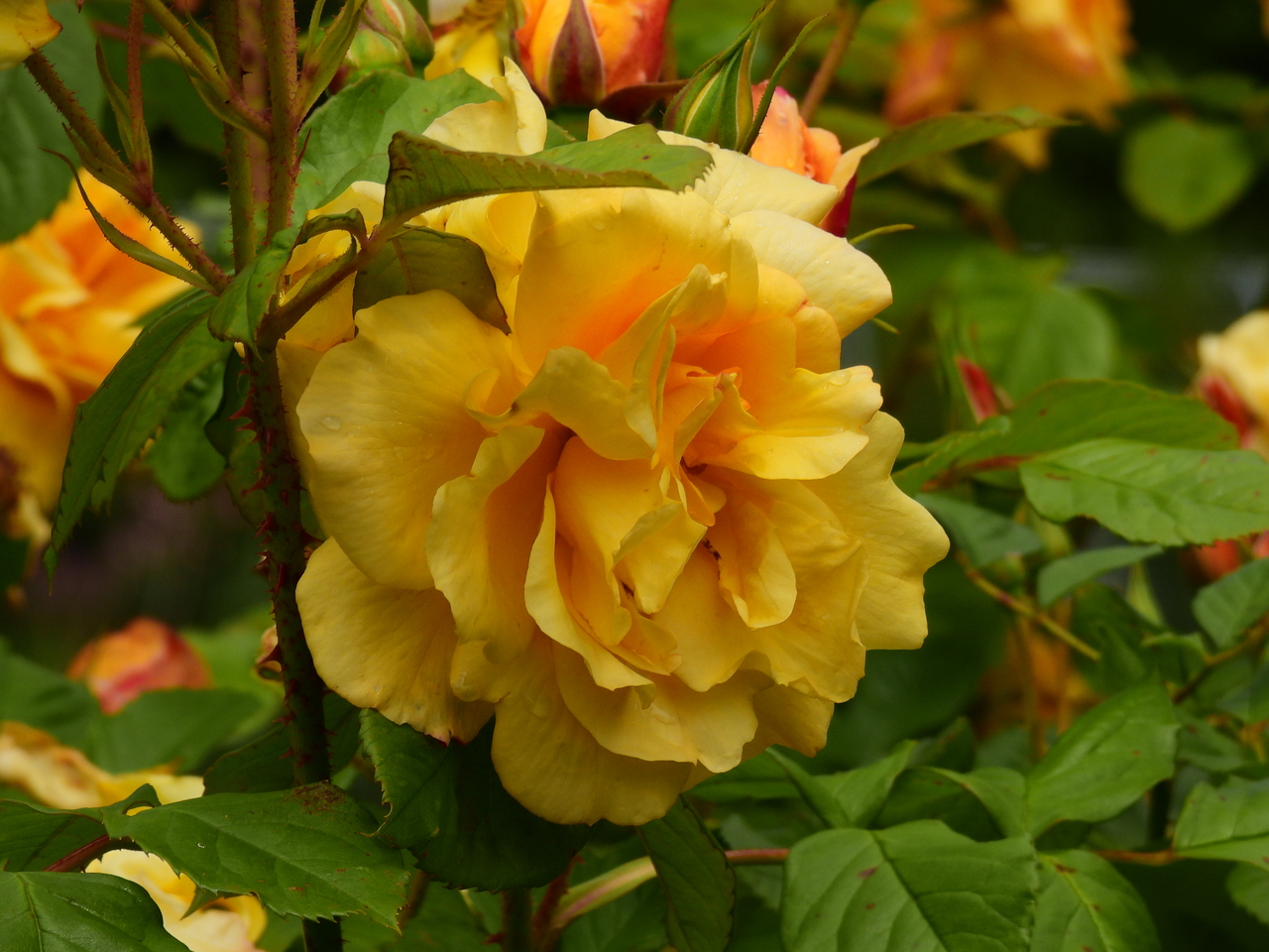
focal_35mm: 260
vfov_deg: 5.7
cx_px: 634
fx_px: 9531
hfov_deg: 7.6
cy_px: 476
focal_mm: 46.4
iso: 100
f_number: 4.5
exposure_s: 1/1000
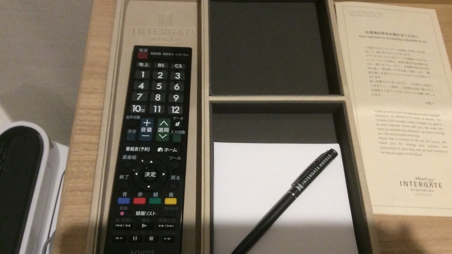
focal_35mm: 35
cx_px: 226
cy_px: 126
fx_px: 419
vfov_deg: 33.7
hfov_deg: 56.6
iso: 200
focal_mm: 3.3
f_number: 2.4
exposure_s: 1/24
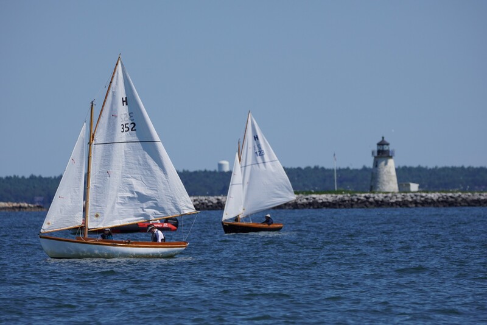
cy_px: 162
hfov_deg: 4.4
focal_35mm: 470
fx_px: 6350
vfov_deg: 2.9
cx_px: 244
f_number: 5.6
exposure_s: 1/2000
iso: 200
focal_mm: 313
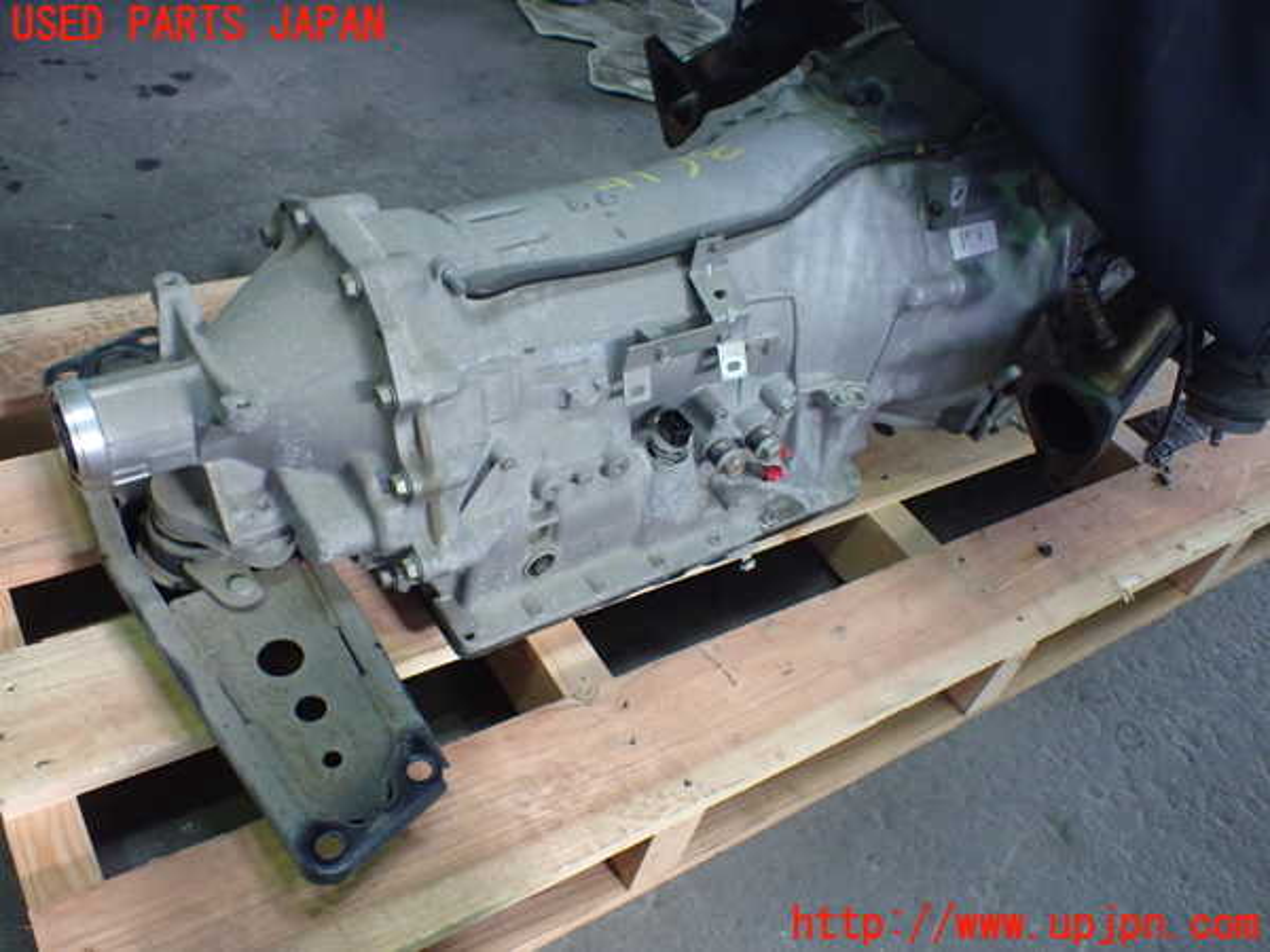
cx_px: 635
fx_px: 1101
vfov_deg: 46.8
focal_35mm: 30
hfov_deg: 60.0
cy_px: 476
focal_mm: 5.4
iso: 500
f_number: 2.3
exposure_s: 1/125
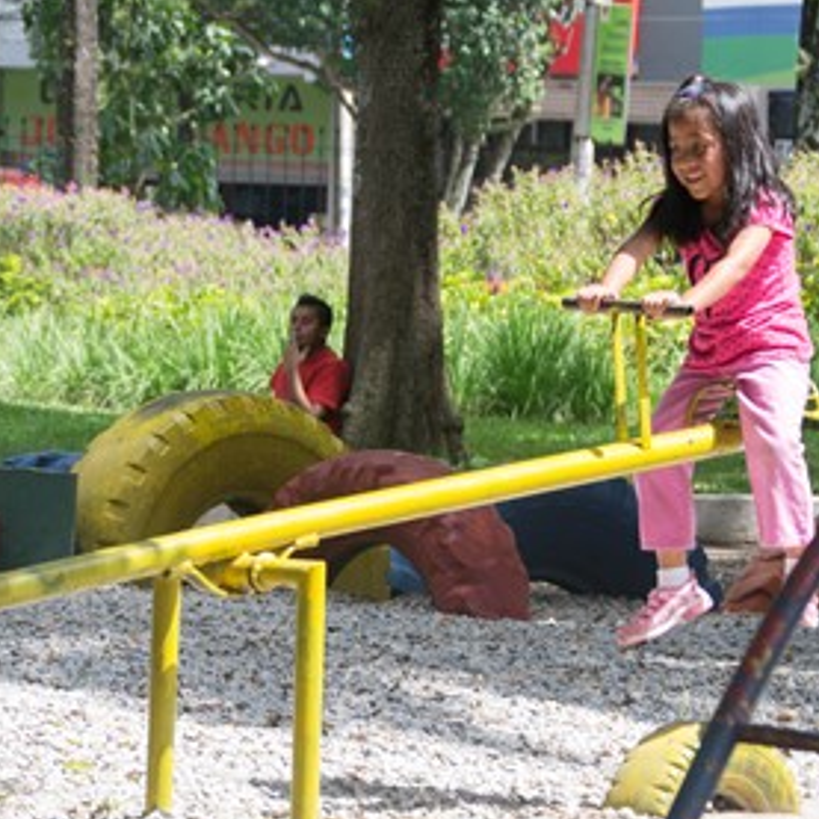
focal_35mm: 236
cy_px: 407
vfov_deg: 7.4
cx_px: 319
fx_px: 6317
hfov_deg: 7.4
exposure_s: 1/200
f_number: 6.3
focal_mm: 80
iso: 100
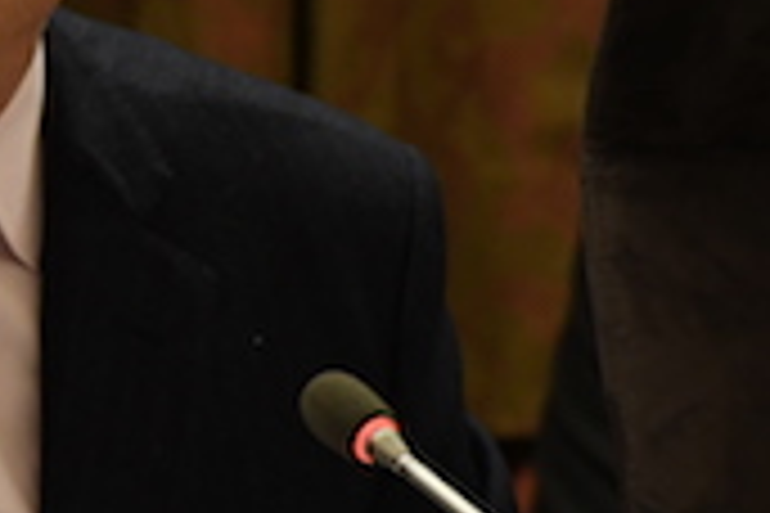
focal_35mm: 965
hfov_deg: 2.1
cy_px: 29
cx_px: -185
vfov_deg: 1.4
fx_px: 20639
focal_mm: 220
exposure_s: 1/250
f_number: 8
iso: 3200
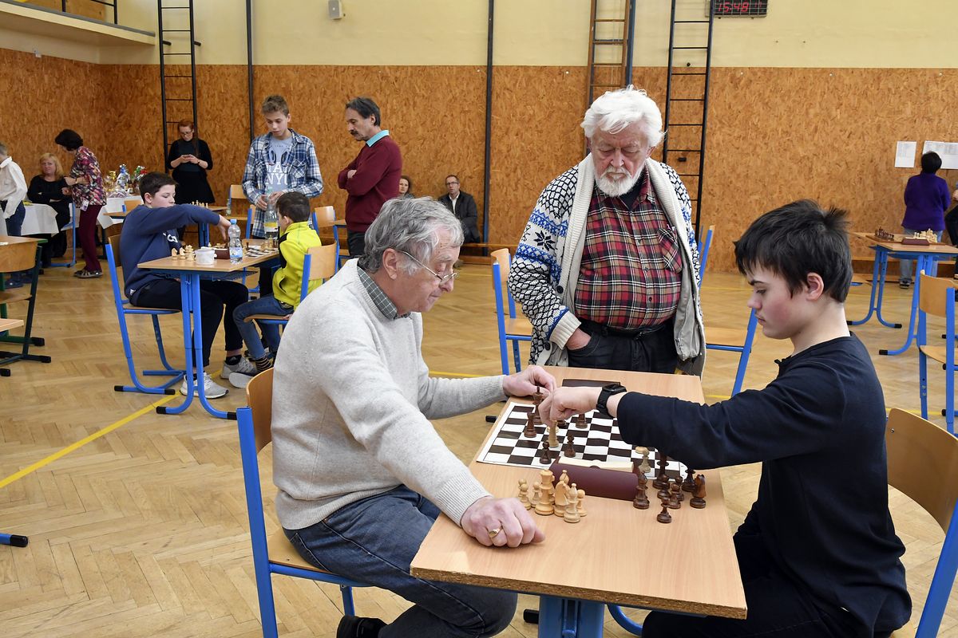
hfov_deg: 57.2
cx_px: 479
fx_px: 878
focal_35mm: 33
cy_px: 319
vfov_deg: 40.0
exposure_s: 1/125
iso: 2000
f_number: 6.3
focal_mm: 22
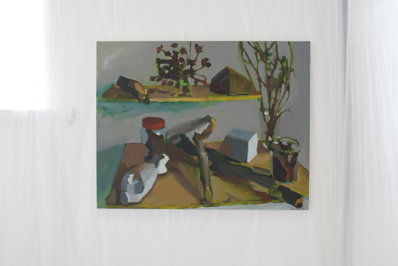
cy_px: 130
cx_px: 201
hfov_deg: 45.4
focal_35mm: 43
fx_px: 476
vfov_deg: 31.3
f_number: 4.5
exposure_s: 1/50
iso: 160
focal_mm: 28
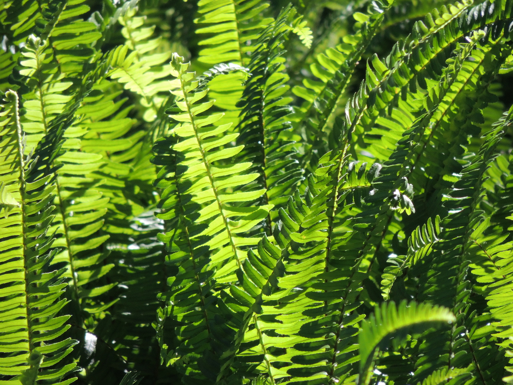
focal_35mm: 1000
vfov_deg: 1.5
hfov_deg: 2.0
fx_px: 14820
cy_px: 192
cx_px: 256
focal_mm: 180
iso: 400
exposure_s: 1/800
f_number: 5.9
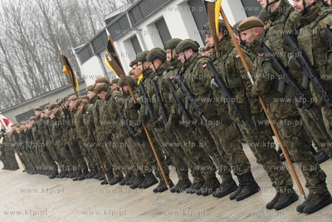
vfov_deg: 13.1
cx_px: 166
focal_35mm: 105
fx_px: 969
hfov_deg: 19.4
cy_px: 111
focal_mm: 70
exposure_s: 1/3200
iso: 10000
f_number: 5.6
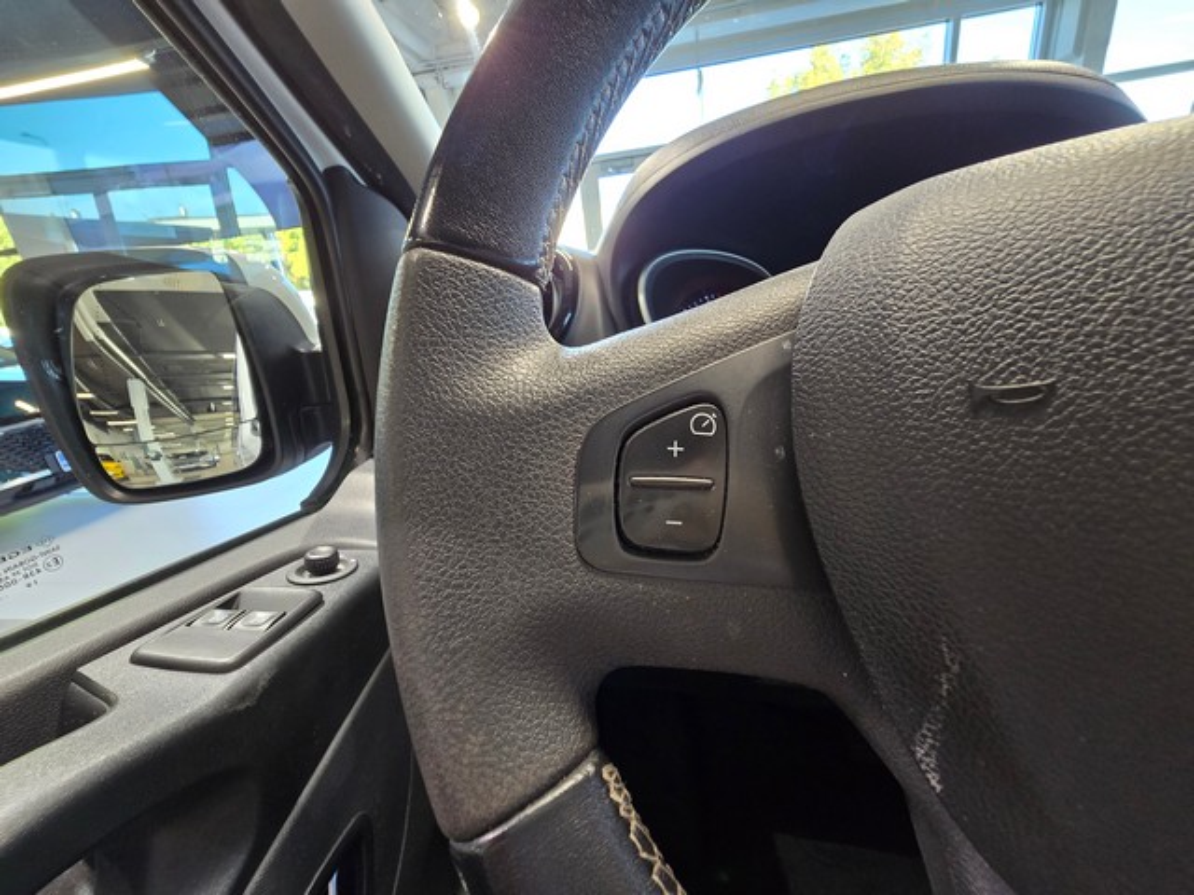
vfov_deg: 89.9
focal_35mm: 13
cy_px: 448
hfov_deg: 106.2
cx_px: 597
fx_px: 448
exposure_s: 1/50
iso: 320
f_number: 2.2
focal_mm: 2.2
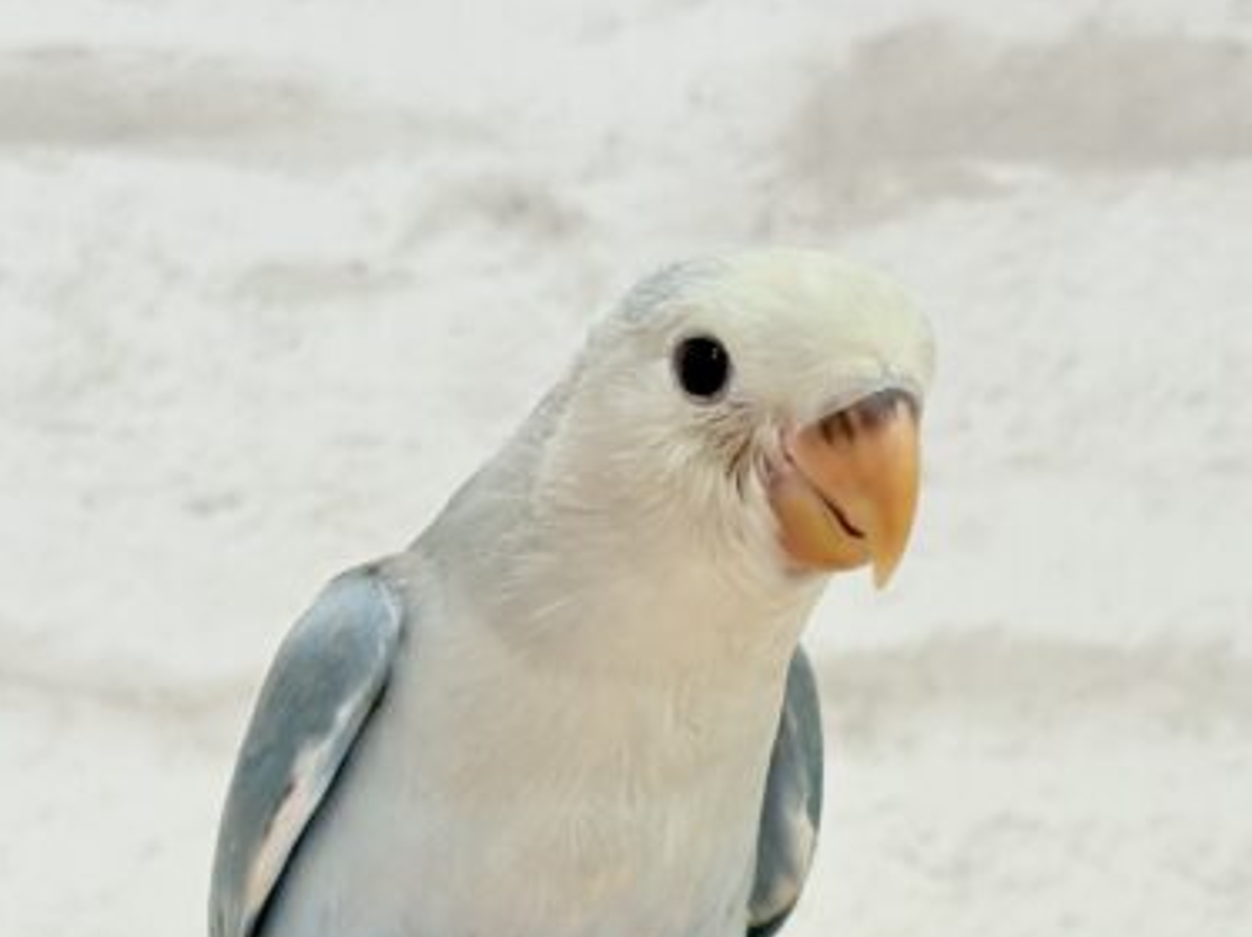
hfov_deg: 22.0
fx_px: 3217
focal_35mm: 89
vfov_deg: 16.4
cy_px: 766
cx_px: 743
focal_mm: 5.96
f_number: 1.6
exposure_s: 1/50
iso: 40
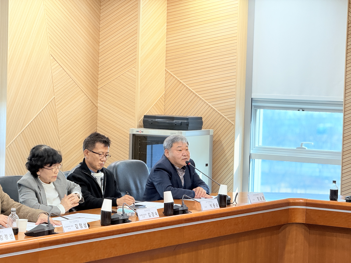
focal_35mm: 120
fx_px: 1217
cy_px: 132
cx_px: 176
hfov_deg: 16.4
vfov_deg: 12.3
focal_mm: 15.66
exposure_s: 1/120
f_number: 2.8
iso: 250
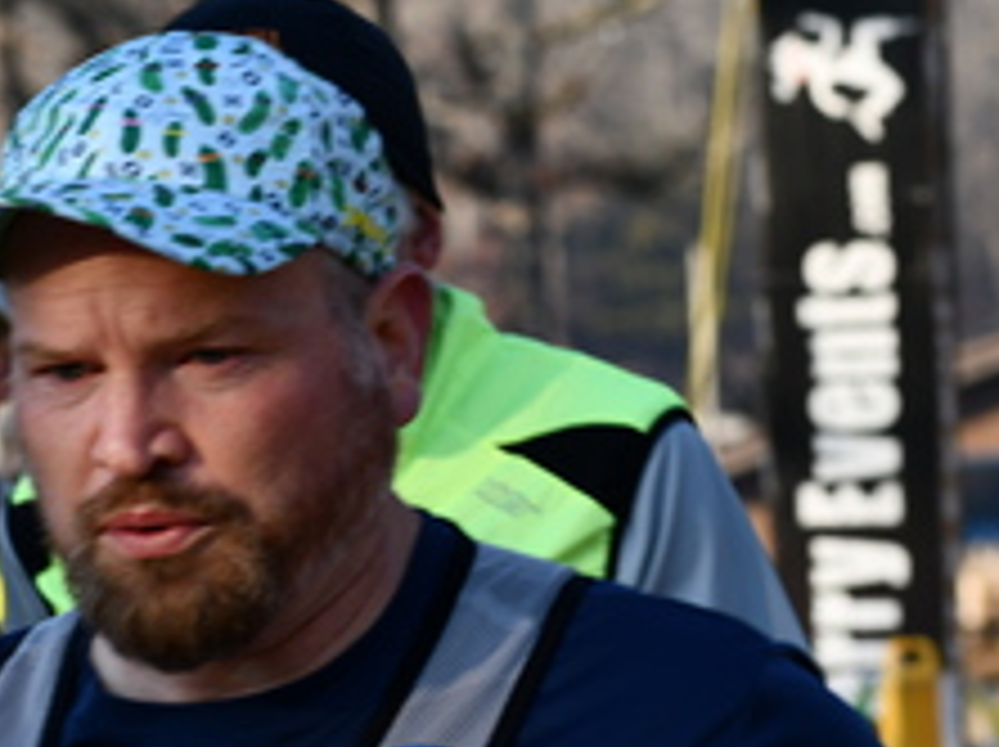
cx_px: 806
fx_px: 10119
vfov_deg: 4.2
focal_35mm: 351
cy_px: 335
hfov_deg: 5.6
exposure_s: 1/250
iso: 160
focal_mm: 98
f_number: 8
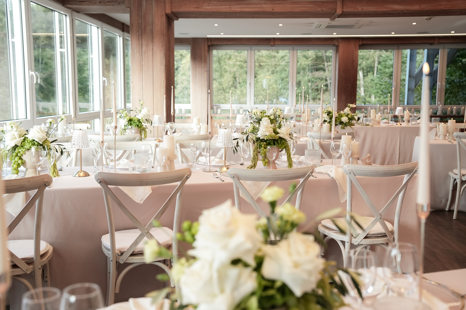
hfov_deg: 47.4
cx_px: 233
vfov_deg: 32.6
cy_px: 155
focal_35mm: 41
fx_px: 531
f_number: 4
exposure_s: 1/250
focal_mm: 41
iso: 500
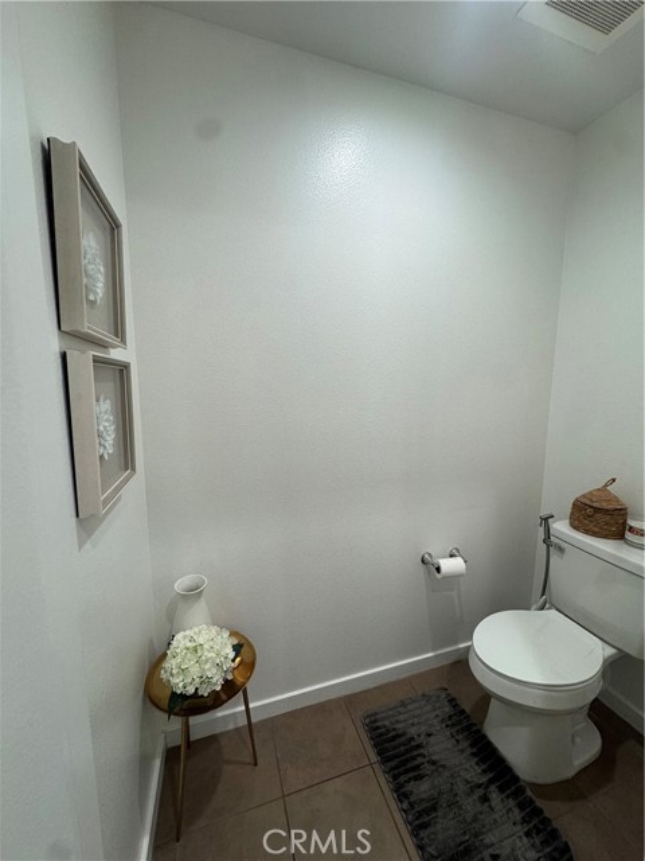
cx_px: 322
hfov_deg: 85.7
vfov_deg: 102.1
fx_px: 348
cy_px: 430
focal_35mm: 14
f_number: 2.2
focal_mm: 2.22
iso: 160
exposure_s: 1/120
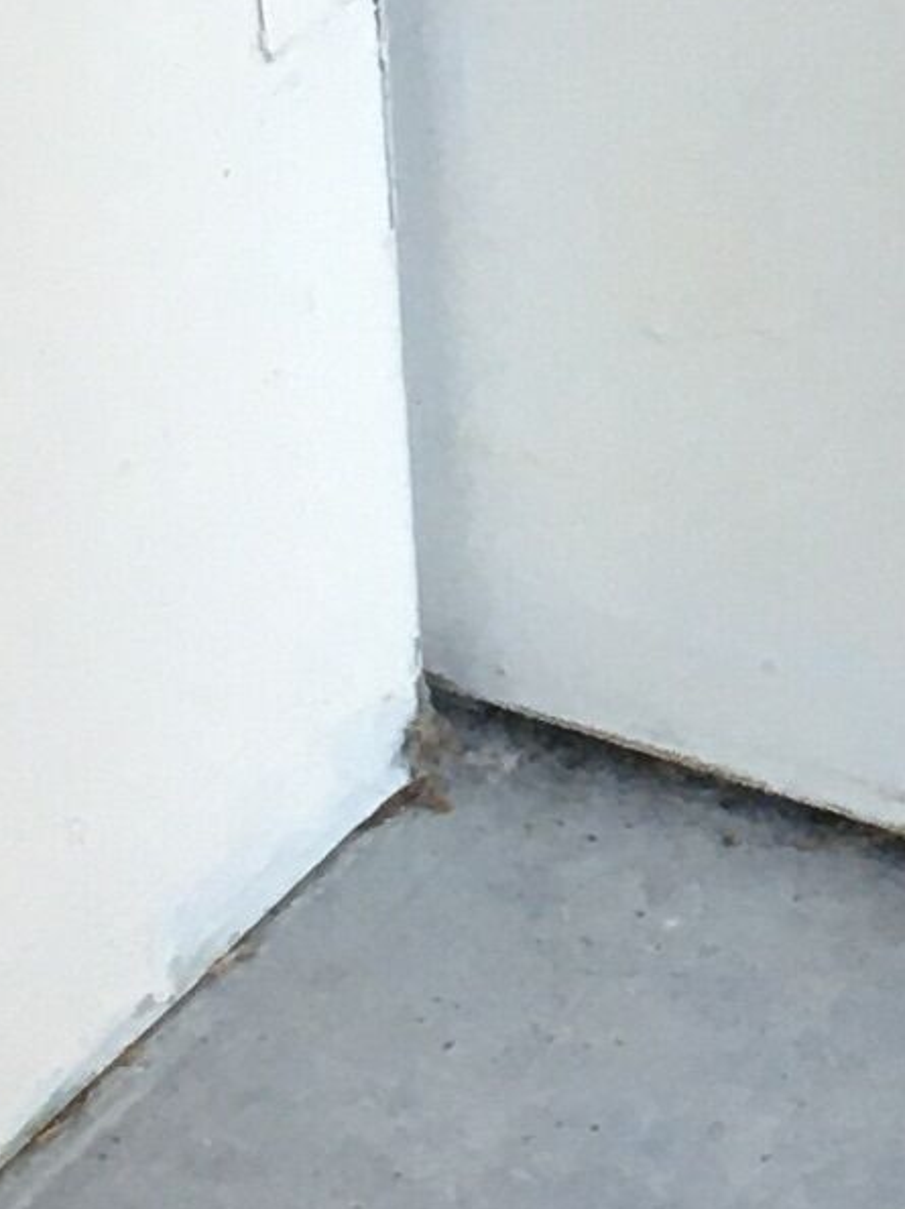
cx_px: 1350
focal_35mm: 197
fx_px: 6872
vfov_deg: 10.0
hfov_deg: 7.4
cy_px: 112
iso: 50
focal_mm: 4.15
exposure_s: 1/33
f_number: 2.2
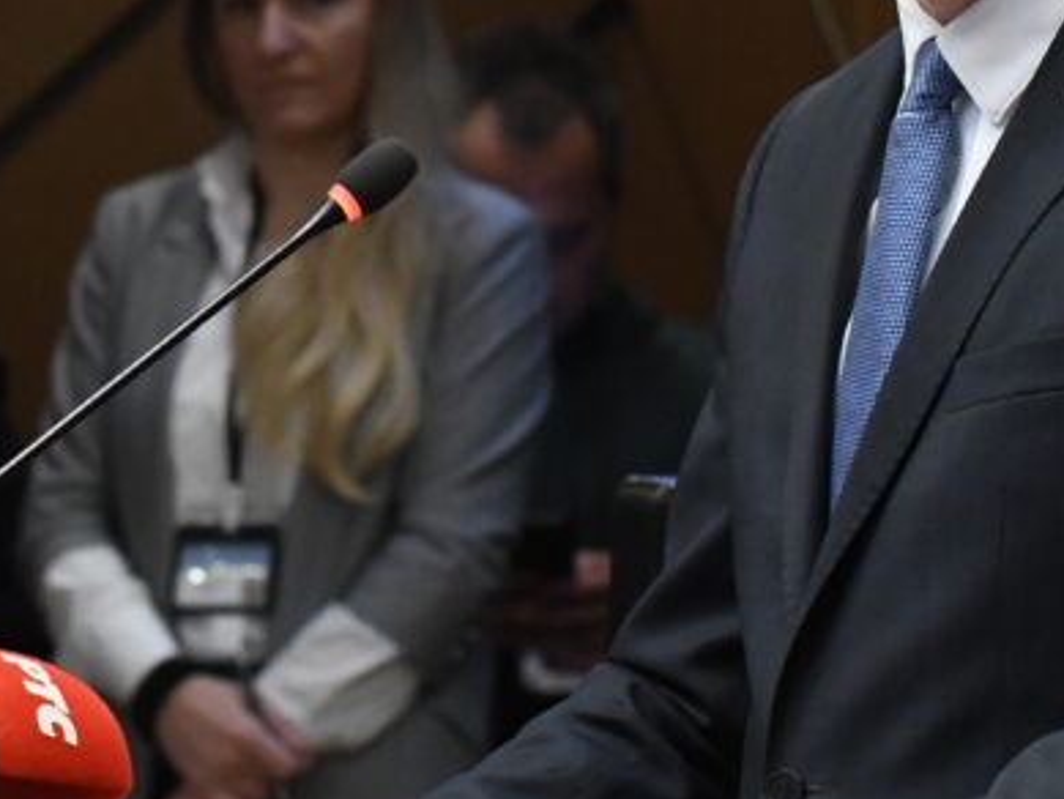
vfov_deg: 4.5
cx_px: 525
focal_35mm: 332
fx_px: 10208
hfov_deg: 6.0
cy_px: 170
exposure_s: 1/160
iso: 5000
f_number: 4.5
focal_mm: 75
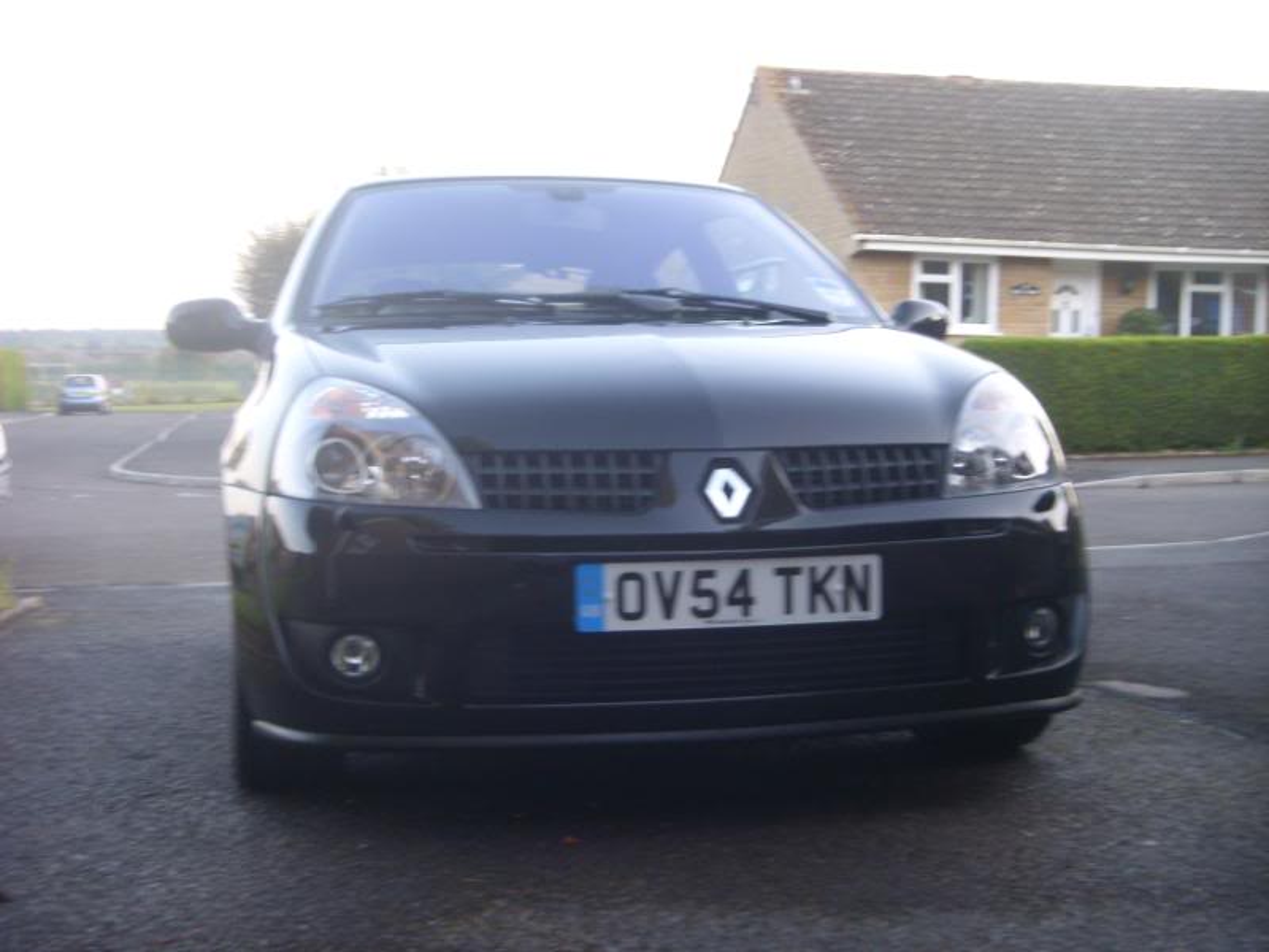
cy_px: 476
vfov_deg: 36.0
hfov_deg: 46.8
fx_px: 1466
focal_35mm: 40
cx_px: 634
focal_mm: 8.3
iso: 100
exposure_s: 1/21
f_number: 3.8
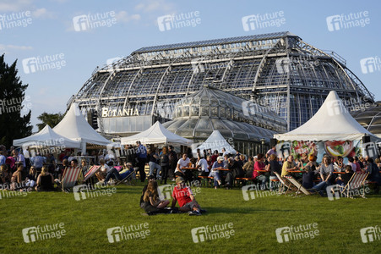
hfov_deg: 32.9
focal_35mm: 61
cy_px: 127
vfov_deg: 22.2
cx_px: 190
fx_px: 645
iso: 800
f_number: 8
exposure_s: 1/1600
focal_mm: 61
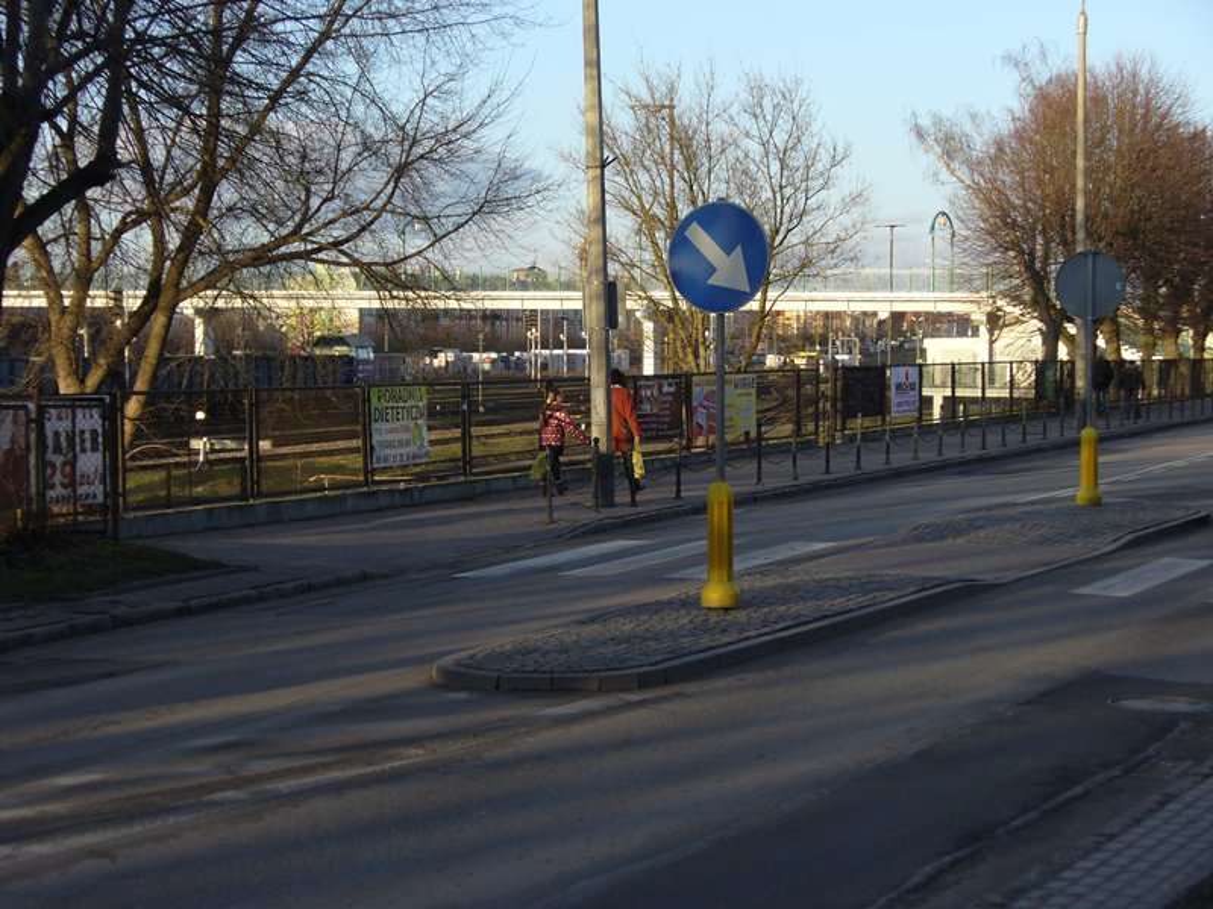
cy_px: 454
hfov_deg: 28.2
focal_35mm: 69
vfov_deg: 21.3
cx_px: 606
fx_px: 2418
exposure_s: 1/500
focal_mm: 11.4
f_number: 3.2
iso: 100
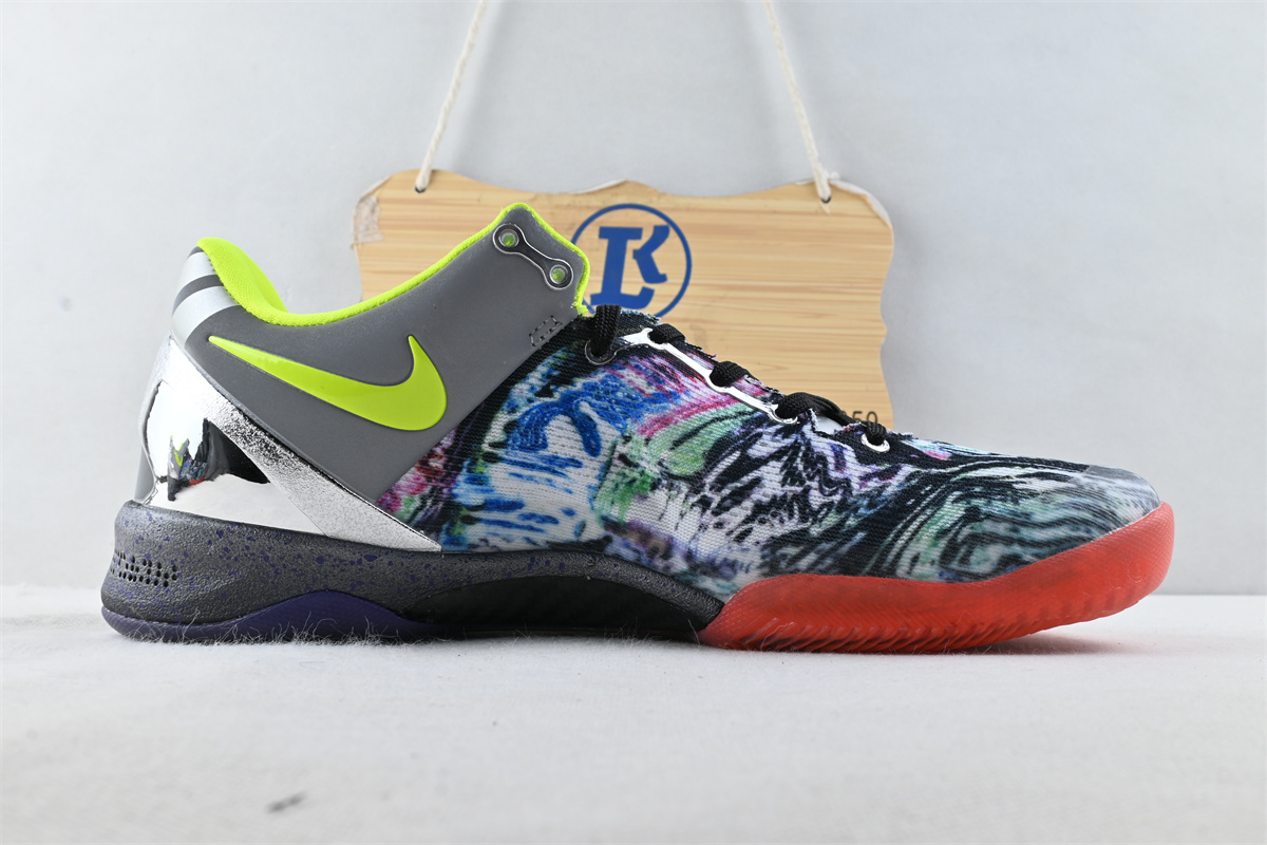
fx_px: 1267
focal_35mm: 36
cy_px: 422
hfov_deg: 53.1
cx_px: 634
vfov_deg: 36.9
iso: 100
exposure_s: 1/13
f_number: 10
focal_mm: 24
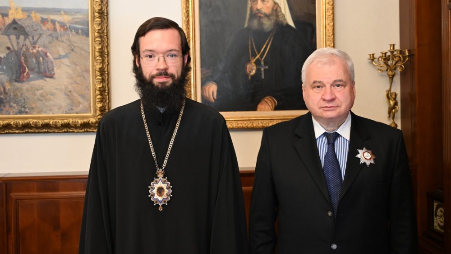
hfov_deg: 46.4
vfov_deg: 27.1
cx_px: 221
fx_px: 526
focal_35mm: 44
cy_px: 109
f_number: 4.5
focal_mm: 41
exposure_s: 1/80
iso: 3200
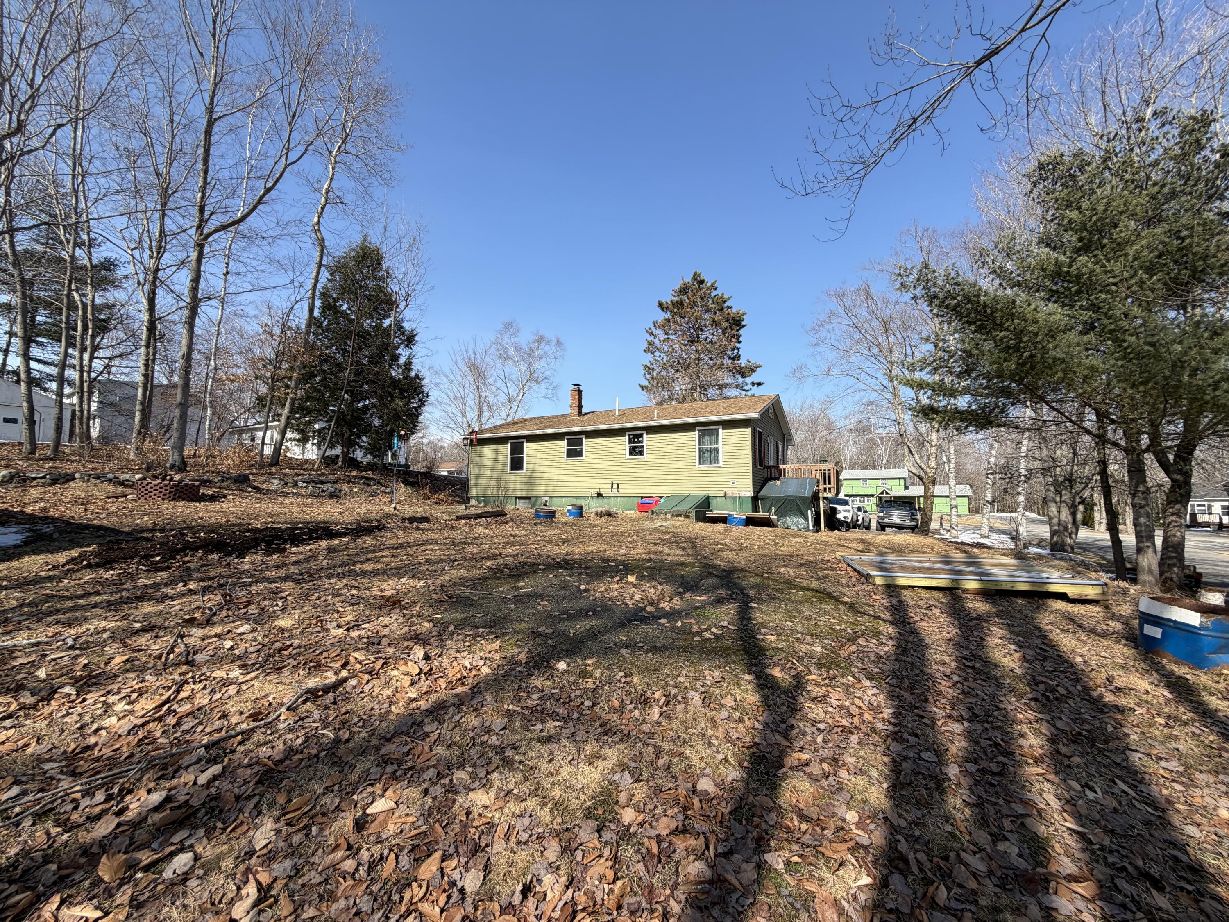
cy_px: 461
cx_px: 614
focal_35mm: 14
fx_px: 497
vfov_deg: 85.7
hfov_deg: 102.1
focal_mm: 2.22
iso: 32
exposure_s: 1/770
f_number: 2.2
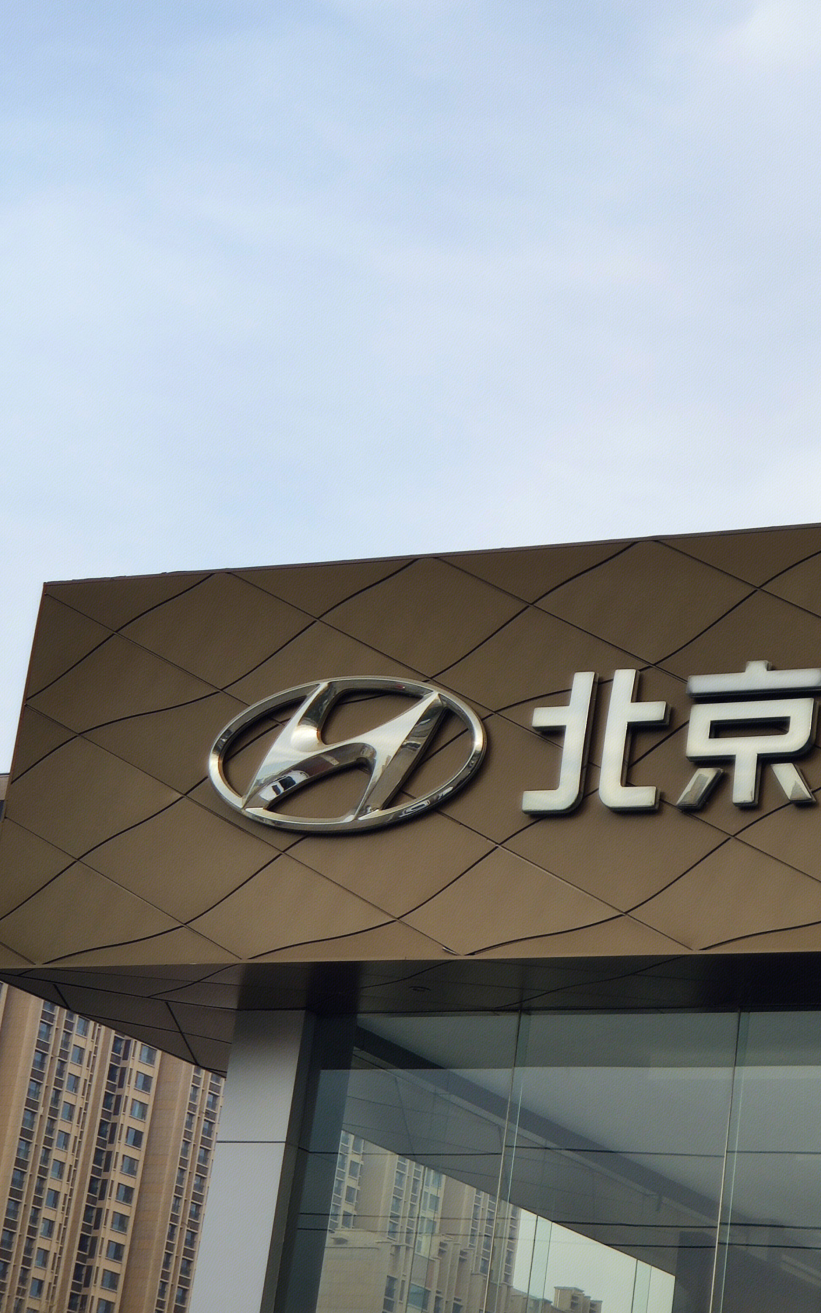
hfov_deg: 14.2
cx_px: 732
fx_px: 3257
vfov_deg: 22.8
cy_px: 655
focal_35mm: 91
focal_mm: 6.22
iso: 100
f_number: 2.2
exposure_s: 1/532
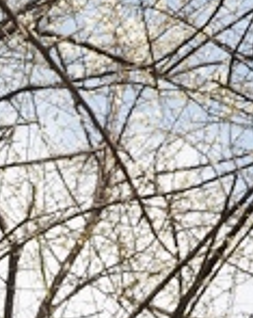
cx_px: -120
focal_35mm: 184
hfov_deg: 8.2
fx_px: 1728
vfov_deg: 10.2
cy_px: 450
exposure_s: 1/320
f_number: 9
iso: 200
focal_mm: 24
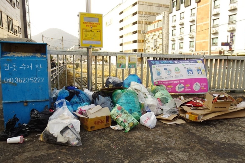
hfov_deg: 69.4
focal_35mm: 26
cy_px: 87
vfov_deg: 49.5
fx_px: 177
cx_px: 125
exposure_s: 1/400
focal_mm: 4.25
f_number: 3.5
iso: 80
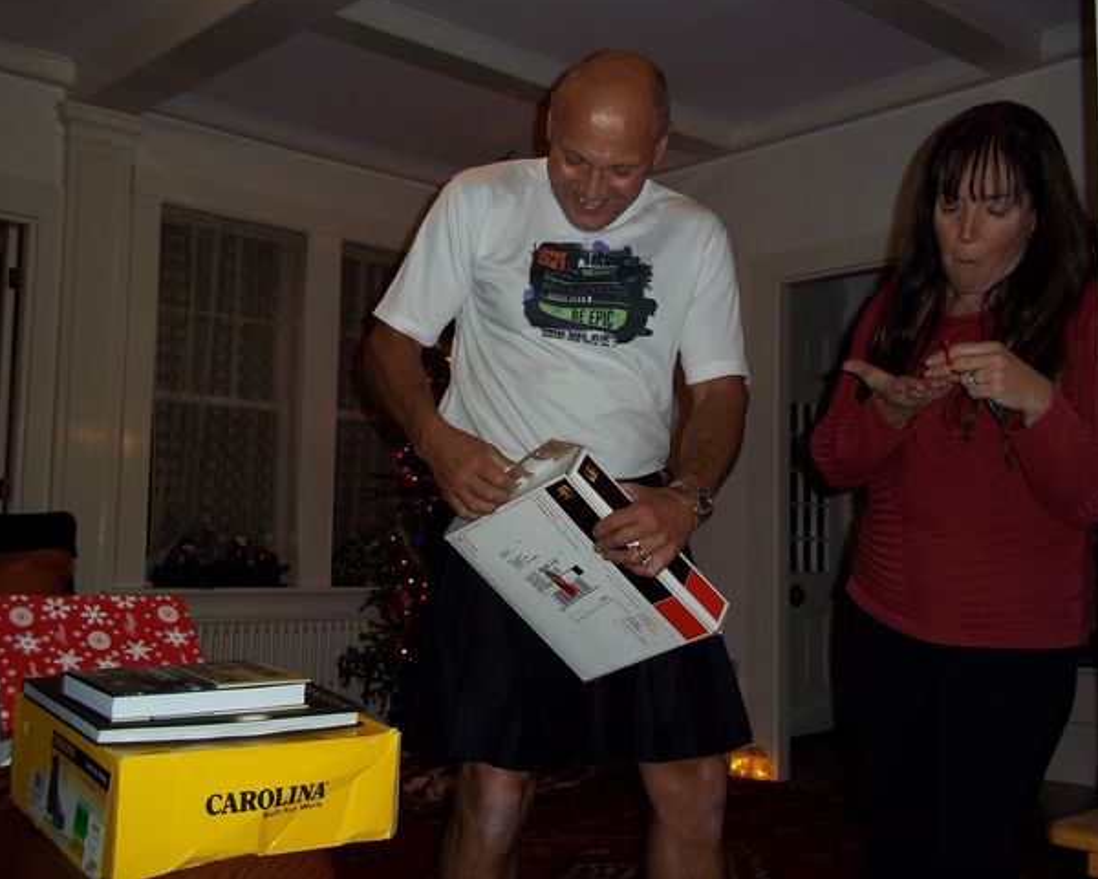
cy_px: 435
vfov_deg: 39.2
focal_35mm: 38
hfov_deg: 47.9
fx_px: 1235
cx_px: 530
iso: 80
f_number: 3.1
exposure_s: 1/30
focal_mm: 6.5
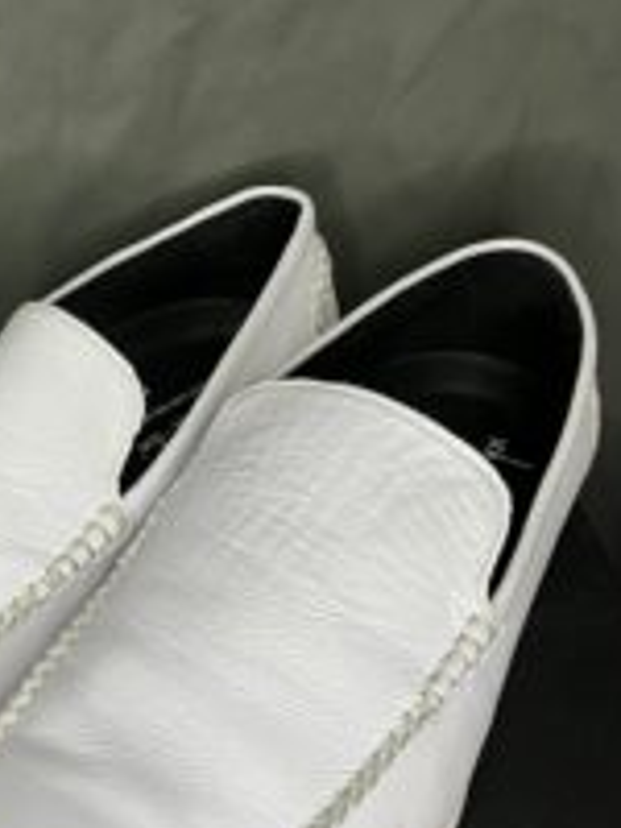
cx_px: 37
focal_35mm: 56
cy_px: 393
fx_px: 1339
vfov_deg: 34.3
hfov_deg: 25.1
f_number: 1.8
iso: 50
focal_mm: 3.99
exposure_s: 1/50
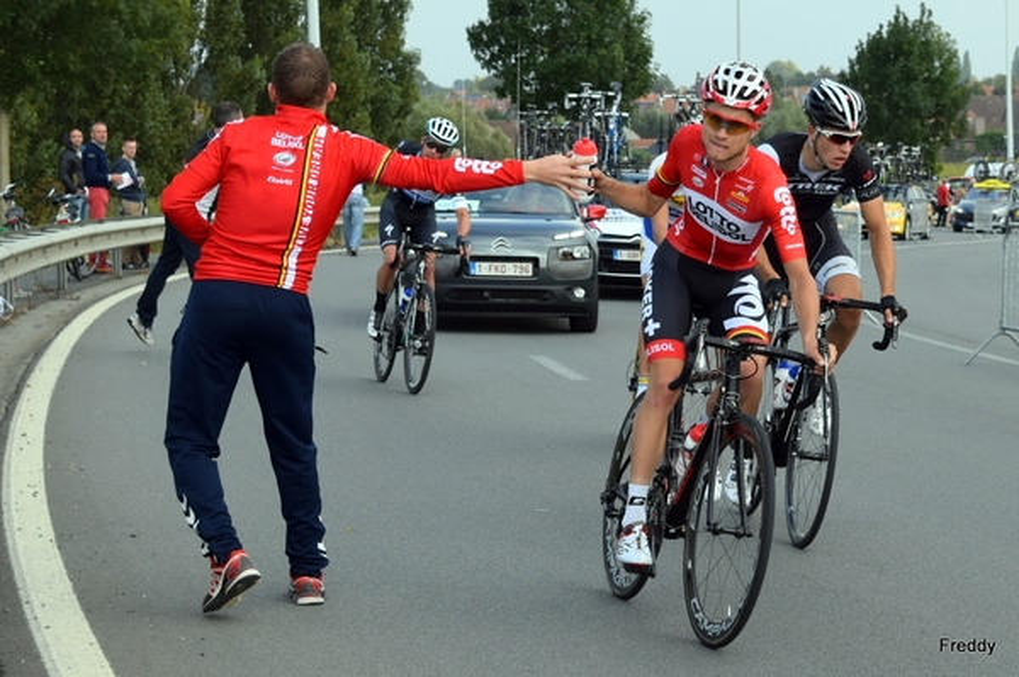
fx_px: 1612
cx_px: 510
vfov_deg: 23.7
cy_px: 338
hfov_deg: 35.1
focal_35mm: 57
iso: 400
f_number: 6.3
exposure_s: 1/1600
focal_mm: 38
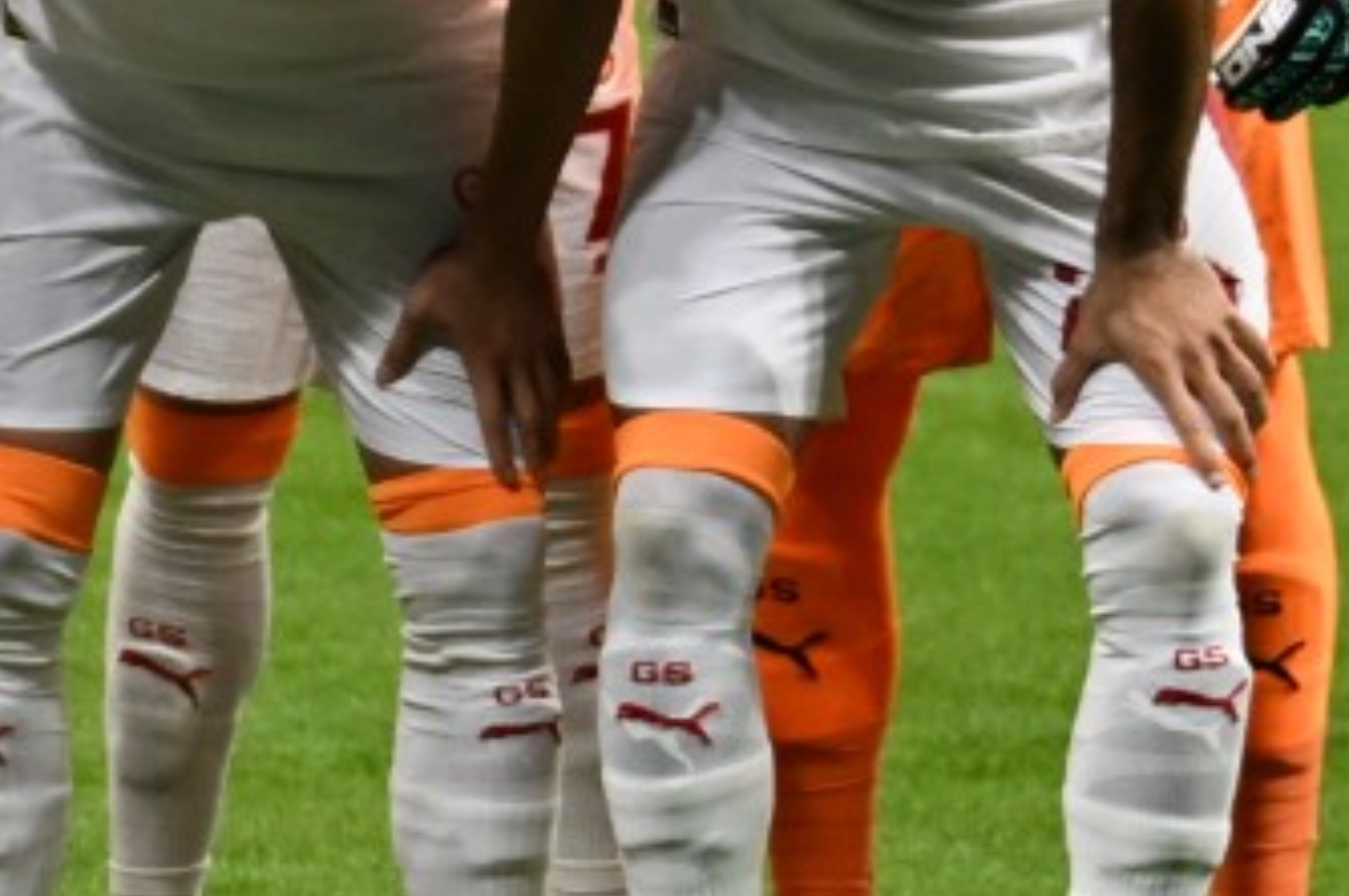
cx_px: -414
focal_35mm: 413
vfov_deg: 3.3
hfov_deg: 5.0
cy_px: 8
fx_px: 15461
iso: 1250
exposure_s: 1/1600
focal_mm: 57
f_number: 2.8
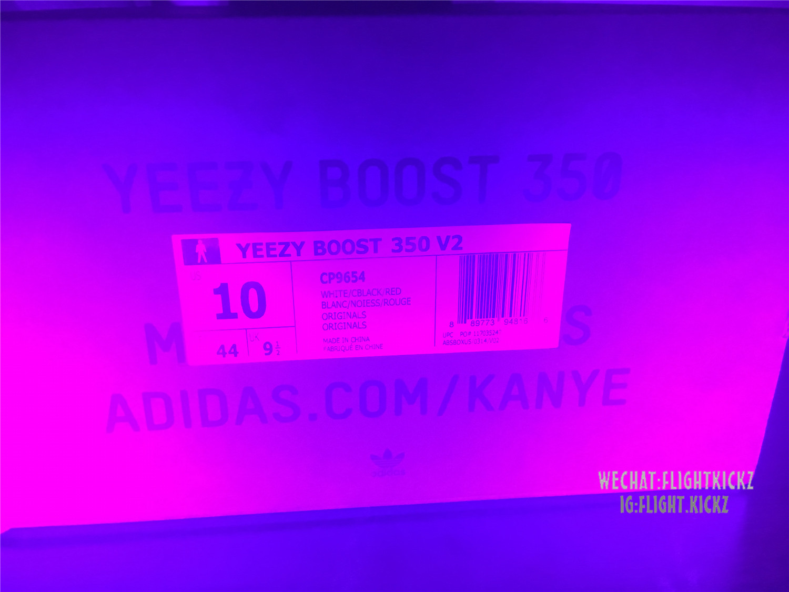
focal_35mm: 29
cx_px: 394
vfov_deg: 48.2
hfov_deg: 61.7
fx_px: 661
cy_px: 296
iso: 320
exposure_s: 1/17
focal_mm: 4.15
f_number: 2.2
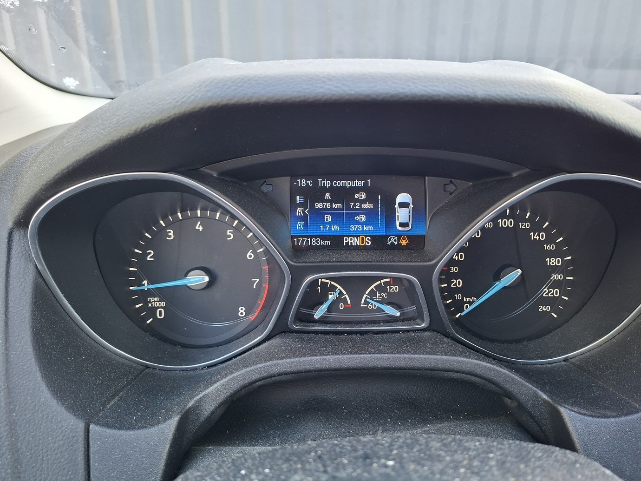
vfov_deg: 56.8
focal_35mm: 24
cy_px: 244
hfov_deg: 71.6
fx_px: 444
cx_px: 327
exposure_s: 1/100
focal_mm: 5.54
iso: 200
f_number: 1.8
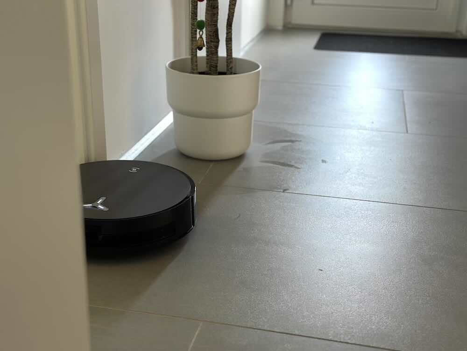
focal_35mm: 48
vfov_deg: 30.3
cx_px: 234
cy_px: 176
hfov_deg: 39.7
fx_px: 648
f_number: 1.78
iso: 200
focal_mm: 6.86
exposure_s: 1/60
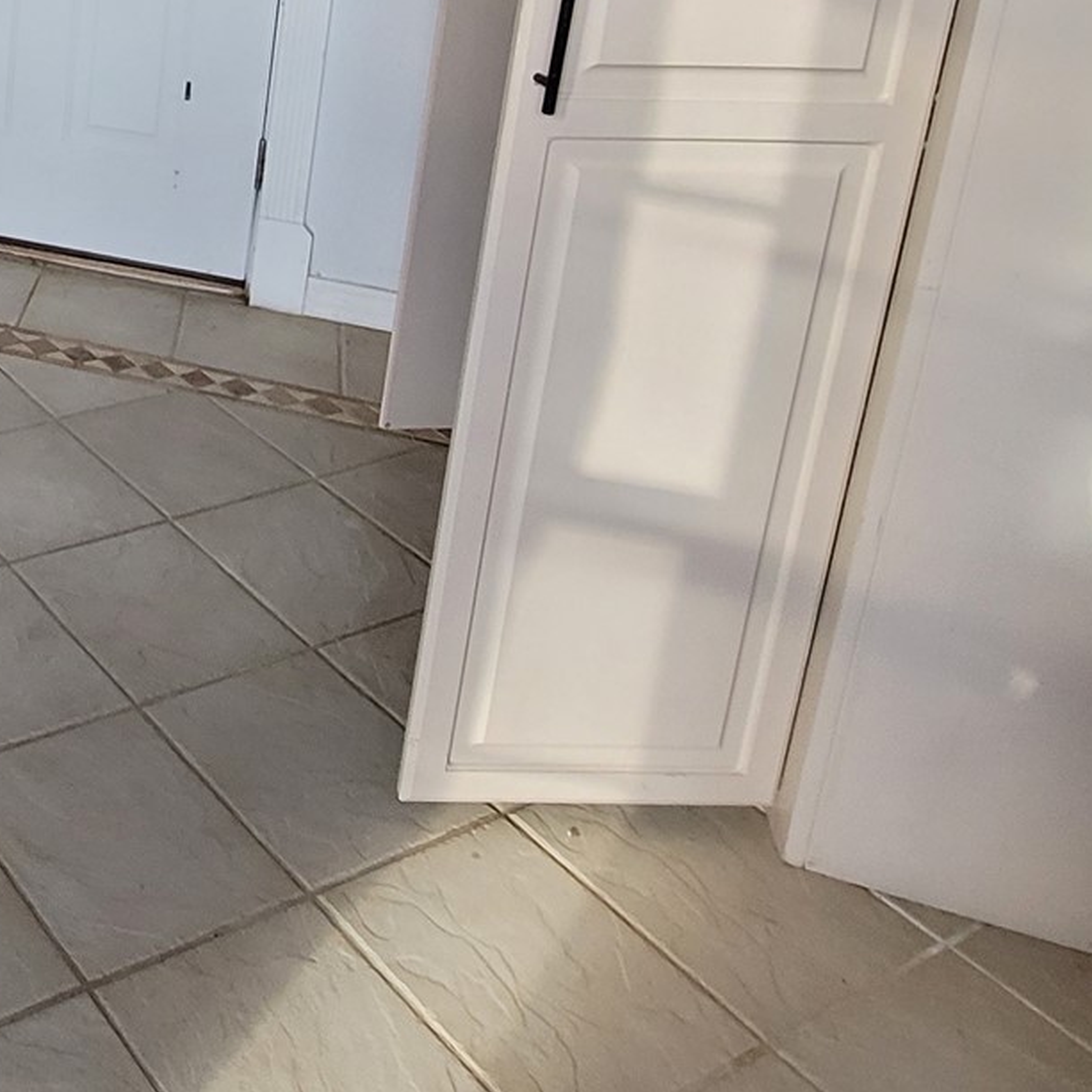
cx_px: -255
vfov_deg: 38.9
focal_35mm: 36
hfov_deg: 35.1
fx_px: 1285
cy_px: -73
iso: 320
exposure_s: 1/40
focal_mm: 2.2
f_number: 2.2
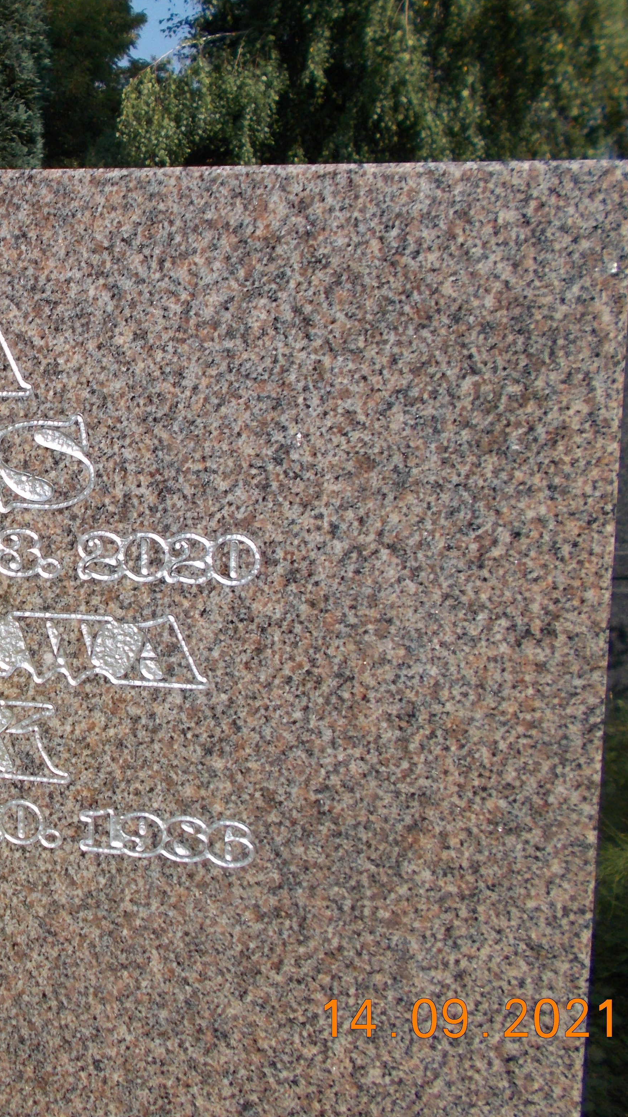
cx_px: -122
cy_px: 544
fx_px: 1243
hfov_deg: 25.5
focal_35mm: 42
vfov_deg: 48.4
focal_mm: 4.6
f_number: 8
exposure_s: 1/200
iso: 80
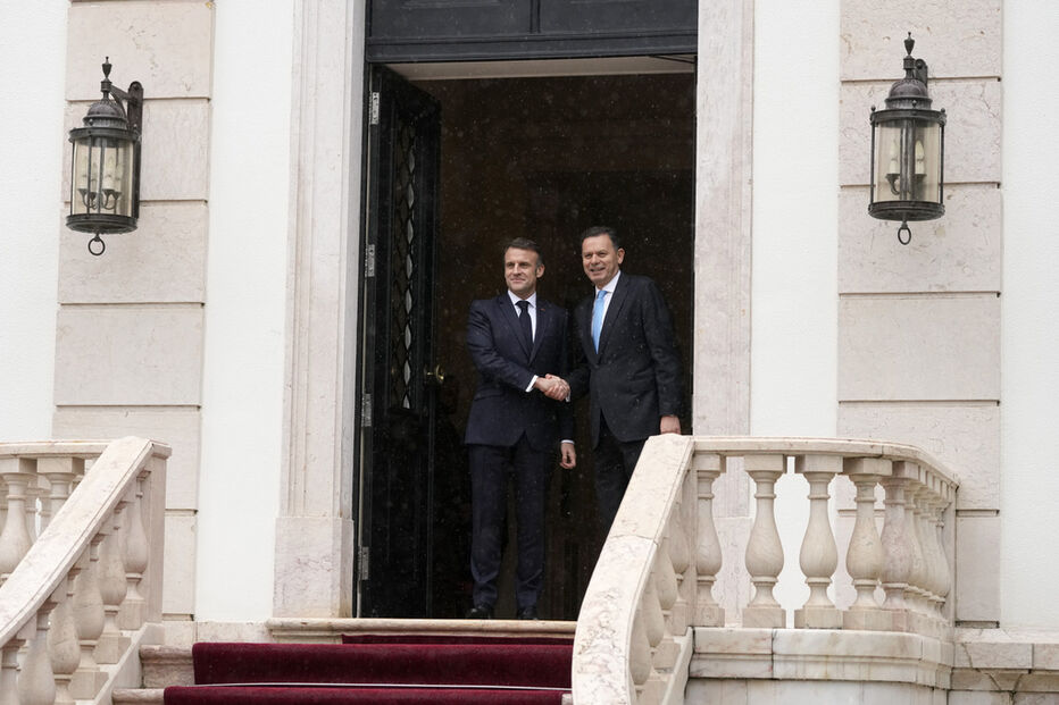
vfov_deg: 12.7
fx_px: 3176
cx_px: 530
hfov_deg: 18.9
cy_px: 352
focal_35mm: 108
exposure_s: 1/1600
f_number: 4
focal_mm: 108
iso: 1250
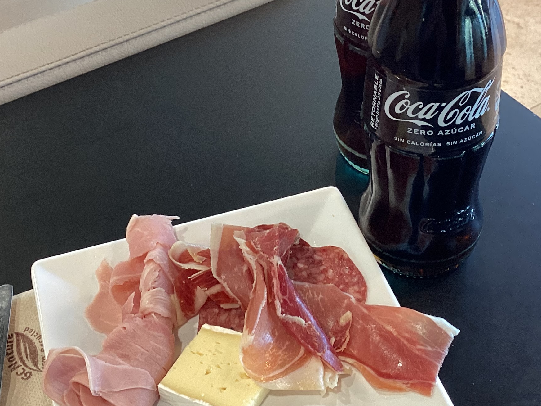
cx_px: 295
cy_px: 198
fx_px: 906
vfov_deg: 25.2
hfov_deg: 33.2
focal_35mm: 58
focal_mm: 3.3
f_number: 2.4
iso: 100
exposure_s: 1/50
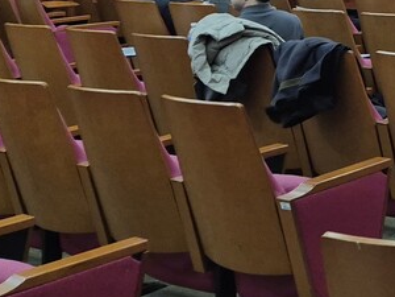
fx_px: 1118
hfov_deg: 17.3
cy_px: -149
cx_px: 656
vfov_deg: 14.1
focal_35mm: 98
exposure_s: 1/120
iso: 250
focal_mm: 5.4
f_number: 1.8
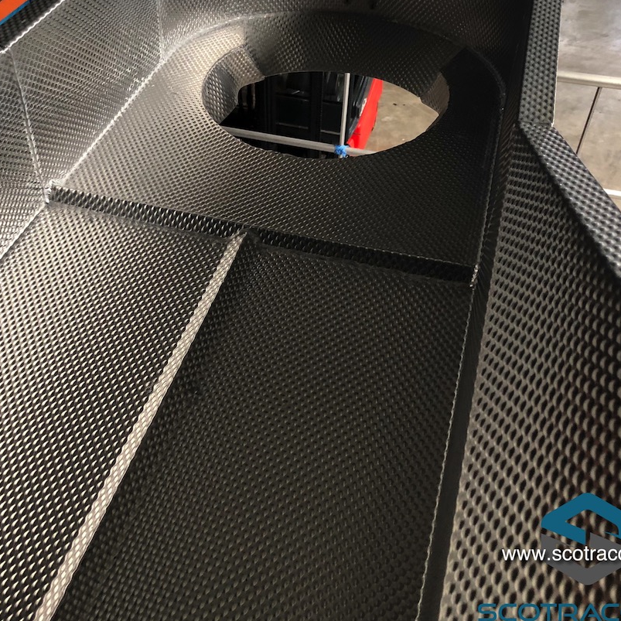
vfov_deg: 44.9
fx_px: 751
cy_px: 306
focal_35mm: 37
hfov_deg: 44.7
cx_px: 255
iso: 50
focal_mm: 3.99
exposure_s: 1/15
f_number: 1.8
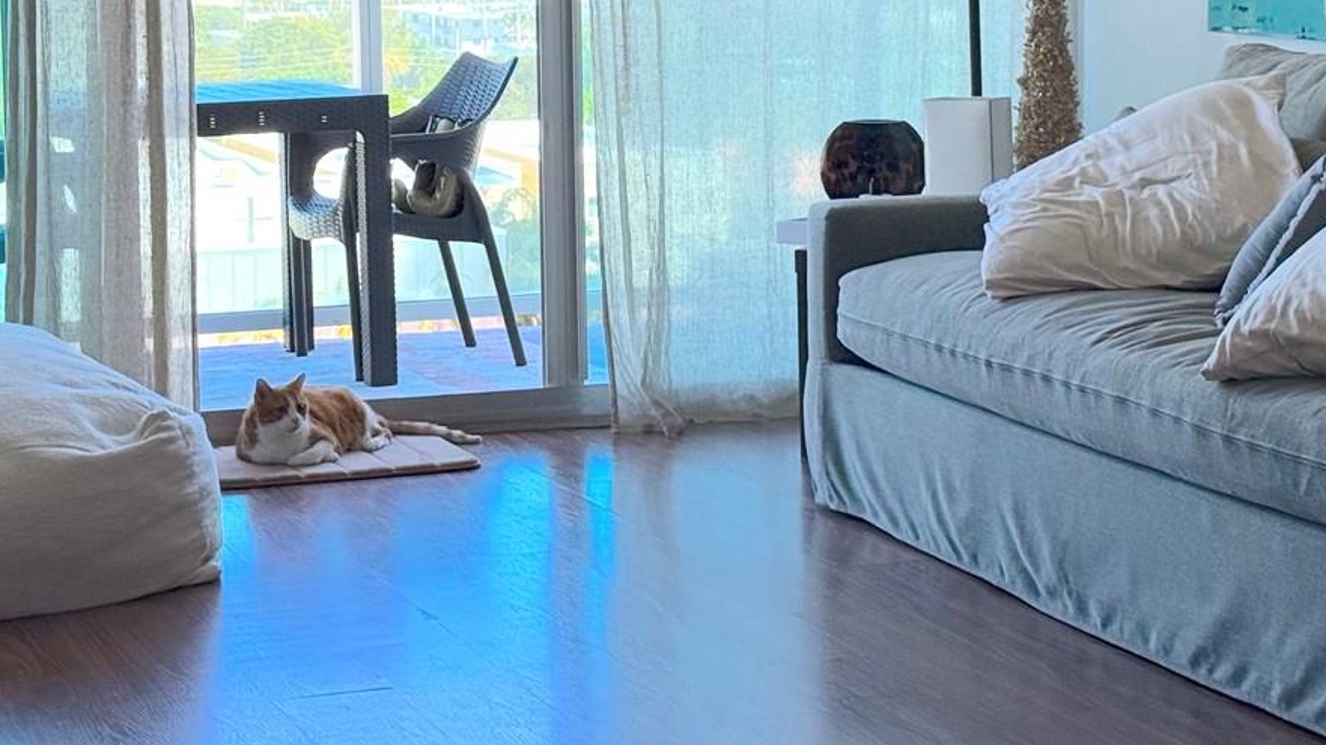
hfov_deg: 22.4
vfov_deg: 12.7
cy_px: 104
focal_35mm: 95
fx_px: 3339
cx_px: 572
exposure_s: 1/754
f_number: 1.78
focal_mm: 6.76
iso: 64
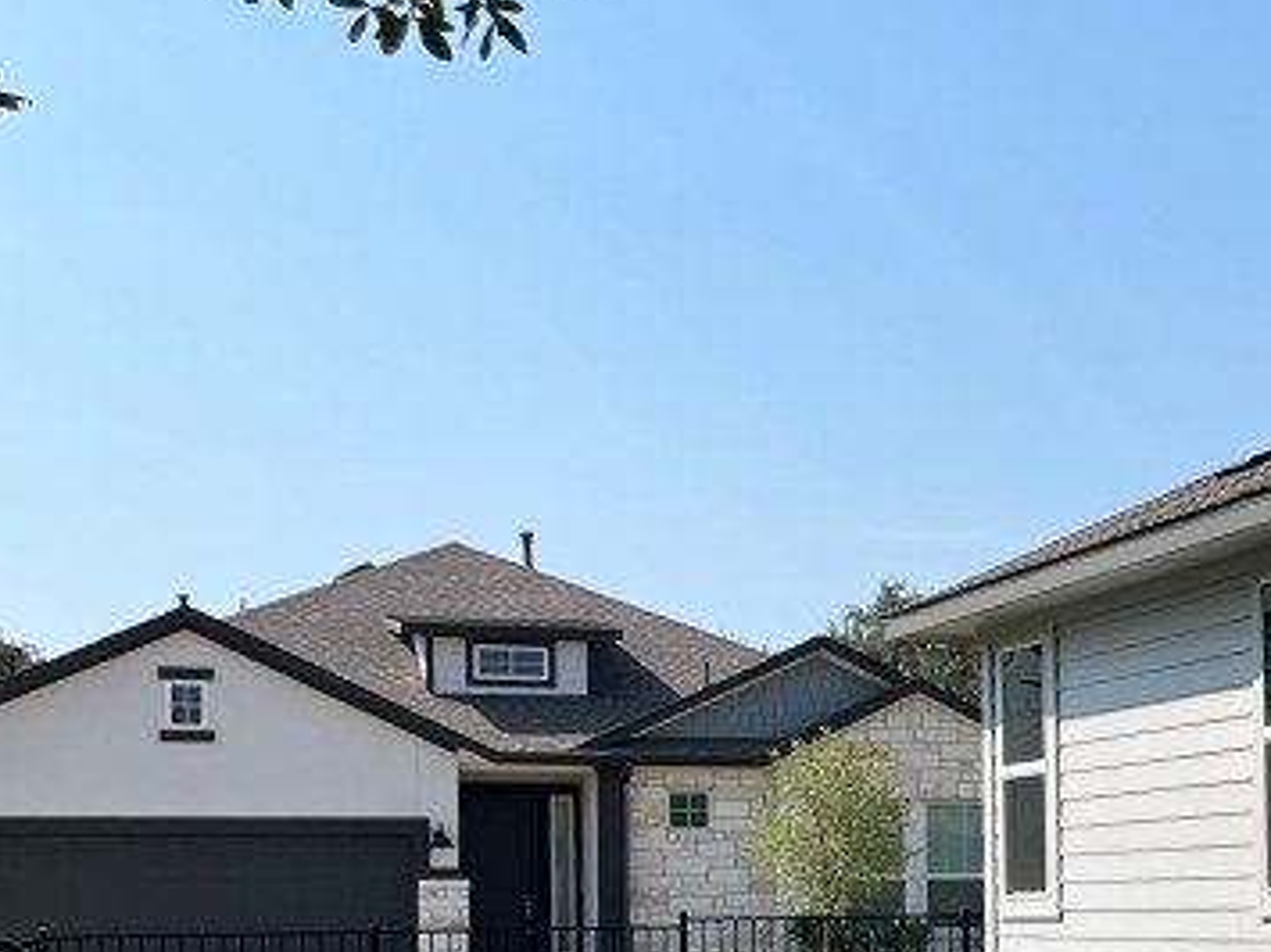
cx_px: 1744
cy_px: 859
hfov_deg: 22.6
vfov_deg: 19.3
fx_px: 2753
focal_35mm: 75
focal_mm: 5.1
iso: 50
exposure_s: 1/4310
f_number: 1.6
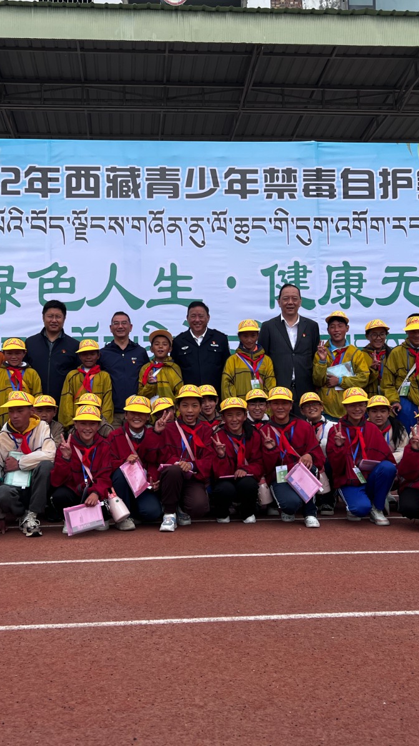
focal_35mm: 38
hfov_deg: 31.2
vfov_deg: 52.8
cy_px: 373
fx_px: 751
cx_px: 194
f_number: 1.5
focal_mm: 5.7
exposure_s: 1/3571
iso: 50
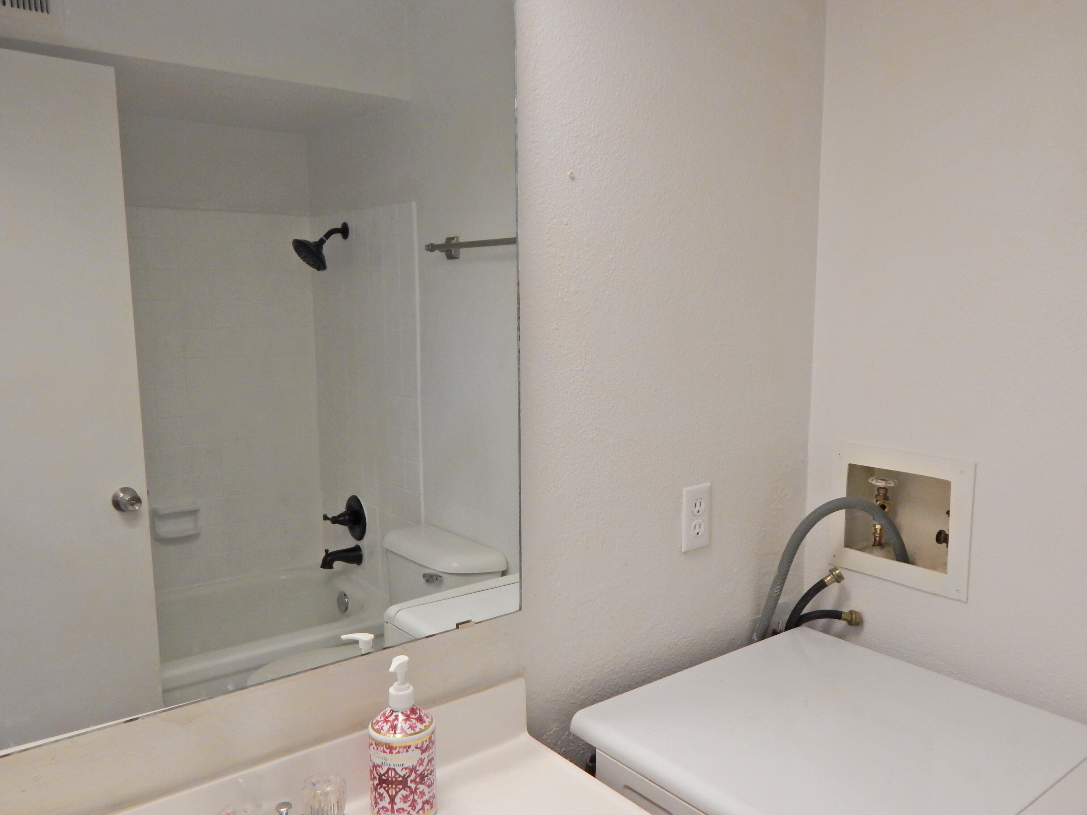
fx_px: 879
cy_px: 408
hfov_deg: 63.4
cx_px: 544
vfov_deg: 49.7
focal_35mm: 28
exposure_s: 1/30
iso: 320
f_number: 3.2
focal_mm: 5.1
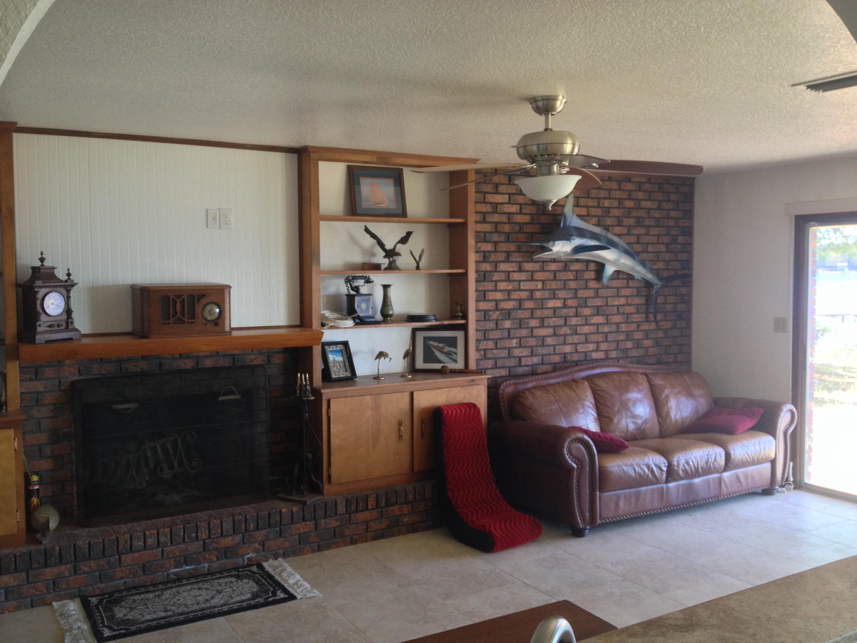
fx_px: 867
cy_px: 322
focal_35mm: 35
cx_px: 428
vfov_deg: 40.7
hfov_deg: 52.6
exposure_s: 1/20
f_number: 2.4
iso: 100
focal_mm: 4.28
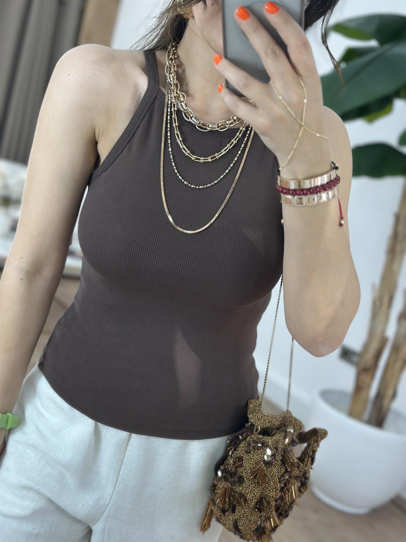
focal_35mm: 48
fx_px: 751
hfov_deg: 30.3
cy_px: 271
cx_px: 203
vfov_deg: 39.7
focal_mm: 6.86
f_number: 1.78
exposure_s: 1/100
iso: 125
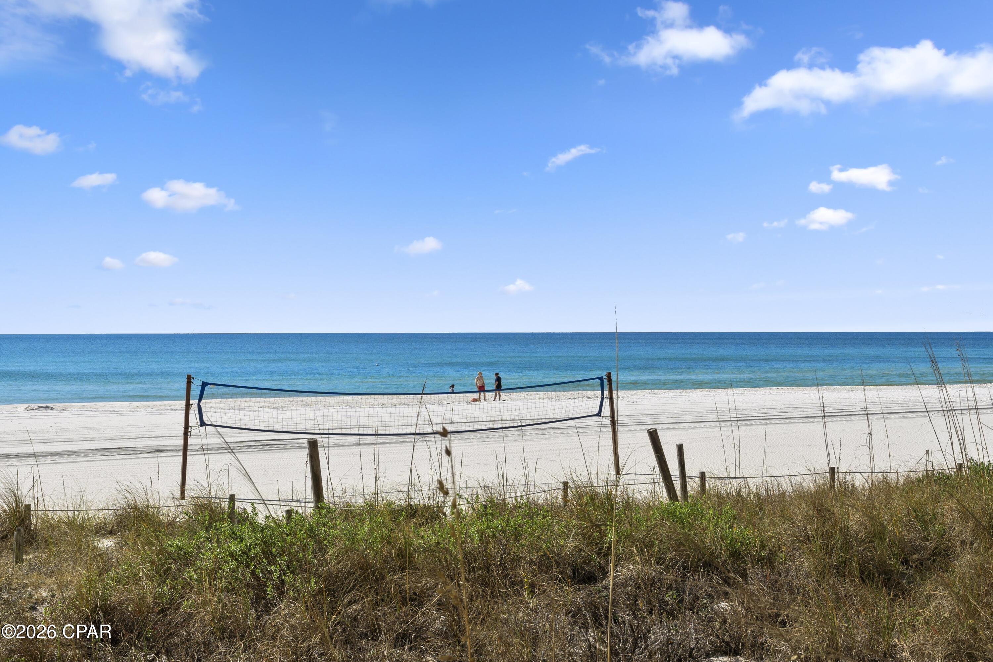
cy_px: 331
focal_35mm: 52
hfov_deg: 38.2
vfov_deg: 26.0
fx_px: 1434
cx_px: 496
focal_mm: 35
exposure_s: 1/640
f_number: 8
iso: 100
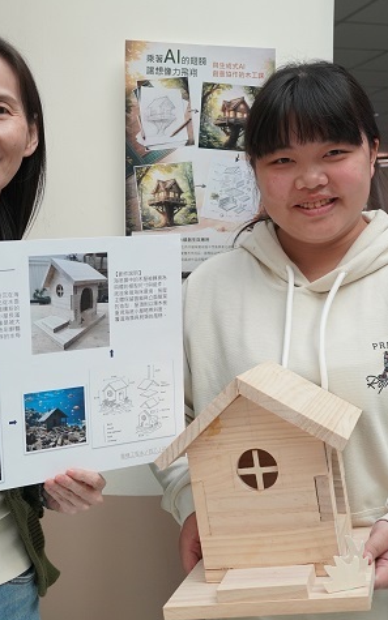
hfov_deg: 25.3
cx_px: 178
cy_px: 308
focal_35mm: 51
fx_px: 863
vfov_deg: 39.6
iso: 500
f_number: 4
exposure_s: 1/160
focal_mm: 22
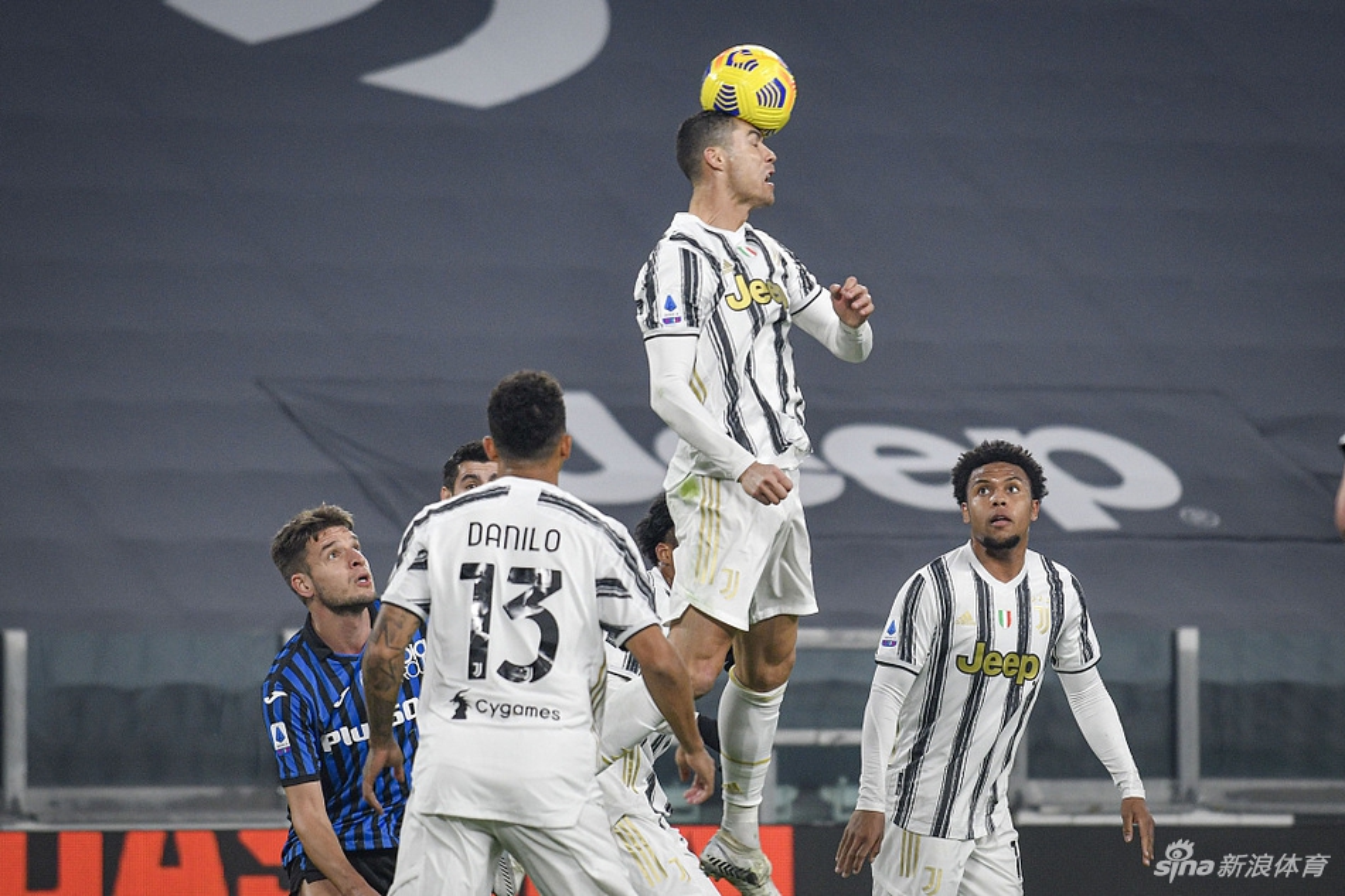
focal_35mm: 300
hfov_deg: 6.9
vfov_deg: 4.6
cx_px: 672
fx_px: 11206
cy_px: 448
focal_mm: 200
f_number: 4
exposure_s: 1/1000
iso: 1250
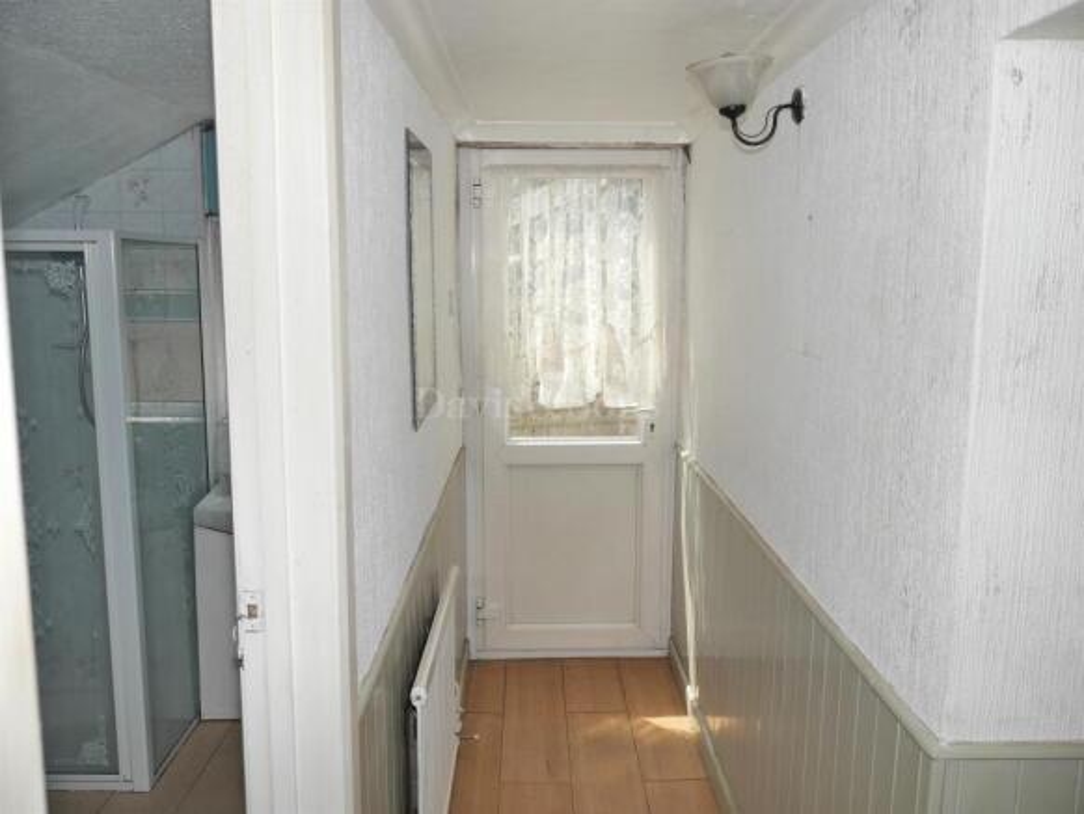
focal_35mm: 28
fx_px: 877
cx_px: 542
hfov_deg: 63.4
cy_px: 407
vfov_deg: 49.8
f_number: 5.6
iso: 200
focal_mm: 14
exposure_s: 1/250
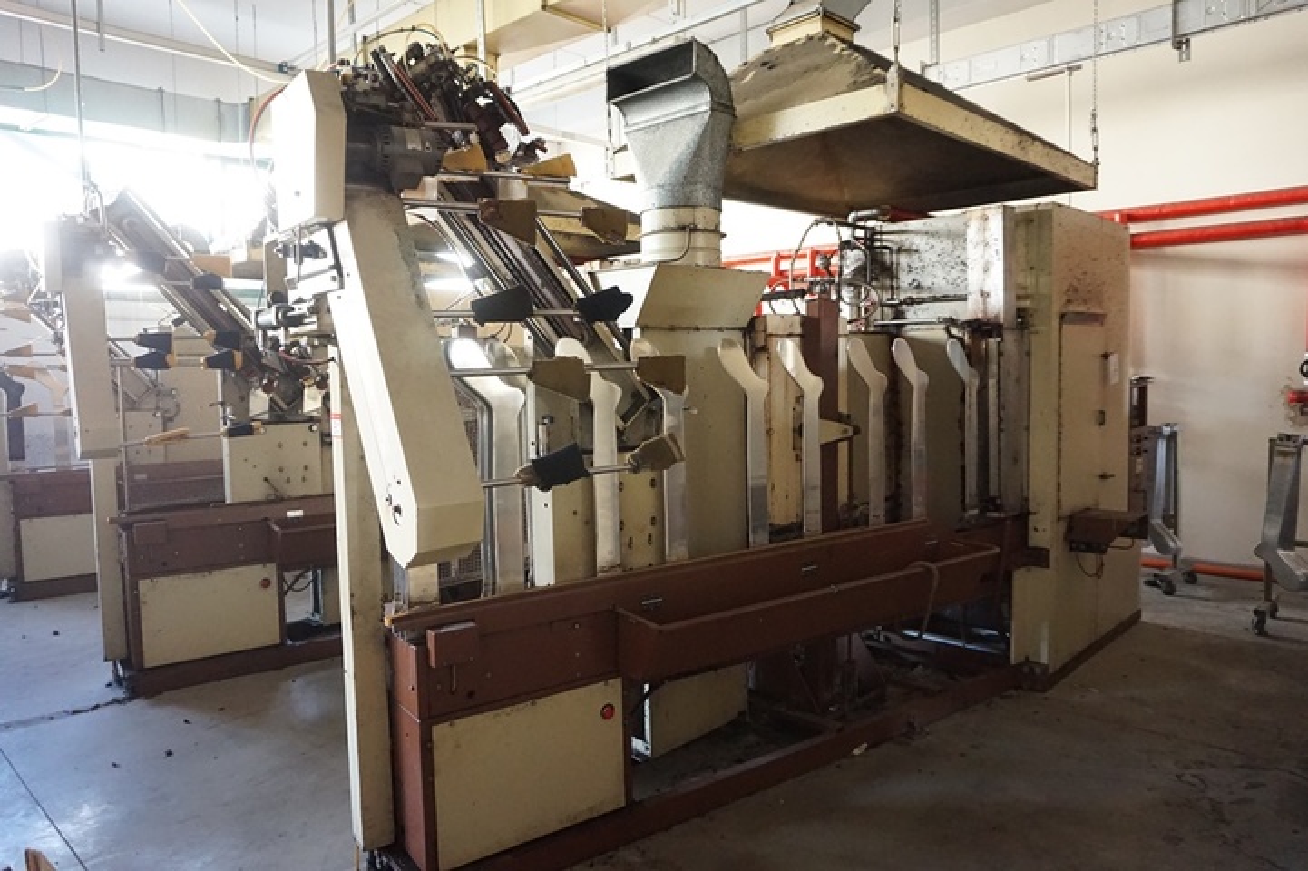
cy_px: 436
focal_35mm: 24
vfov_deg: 53.1
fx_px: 872
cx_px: 654
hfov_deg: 73.8
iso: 3200
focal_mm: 16
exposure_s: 1/80
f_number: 3.5
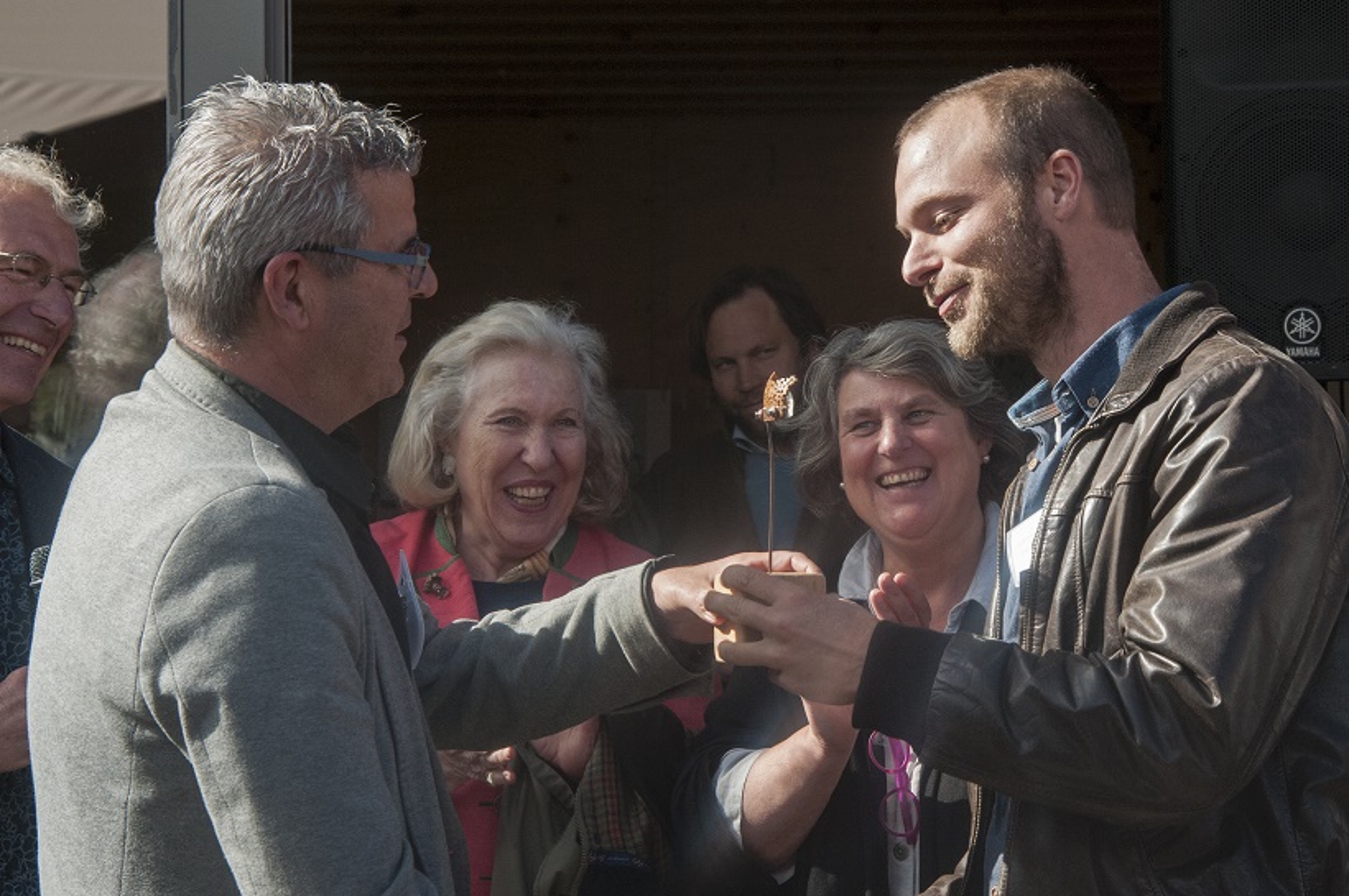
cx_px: 674
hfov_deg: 17.1
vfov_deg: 11.4
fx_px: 4492
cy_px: 448
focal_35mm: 120
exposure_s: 1/500
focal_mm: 80
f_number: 11
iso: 640
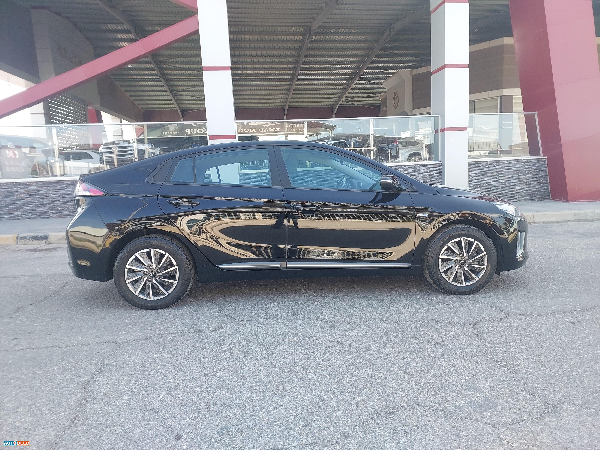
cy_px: 225
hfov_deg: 73.9
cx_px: 300
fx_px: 399
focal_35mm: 23
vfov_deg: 58.9
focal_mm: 5.06
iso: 25
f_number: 1.8
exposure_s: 1/109
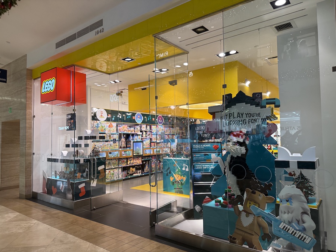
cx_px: 168
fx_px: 233
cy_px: 126
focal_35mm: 24
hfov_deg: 71.6
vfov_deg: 56.8
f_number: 1.78
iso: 160
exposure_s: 1/120
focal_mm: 6.76
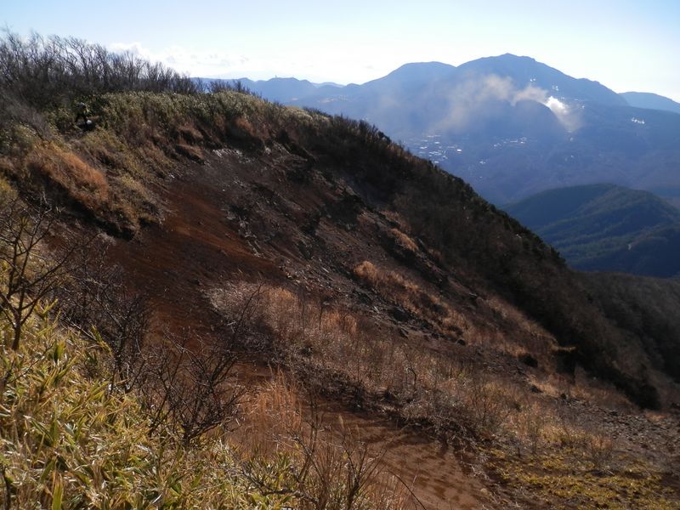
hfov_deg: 69.4
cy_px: 255
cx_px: 340
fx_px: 491
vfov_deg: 54.9
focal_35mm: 25
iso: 80
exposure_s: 1/1250
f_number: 3
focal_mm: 4.5
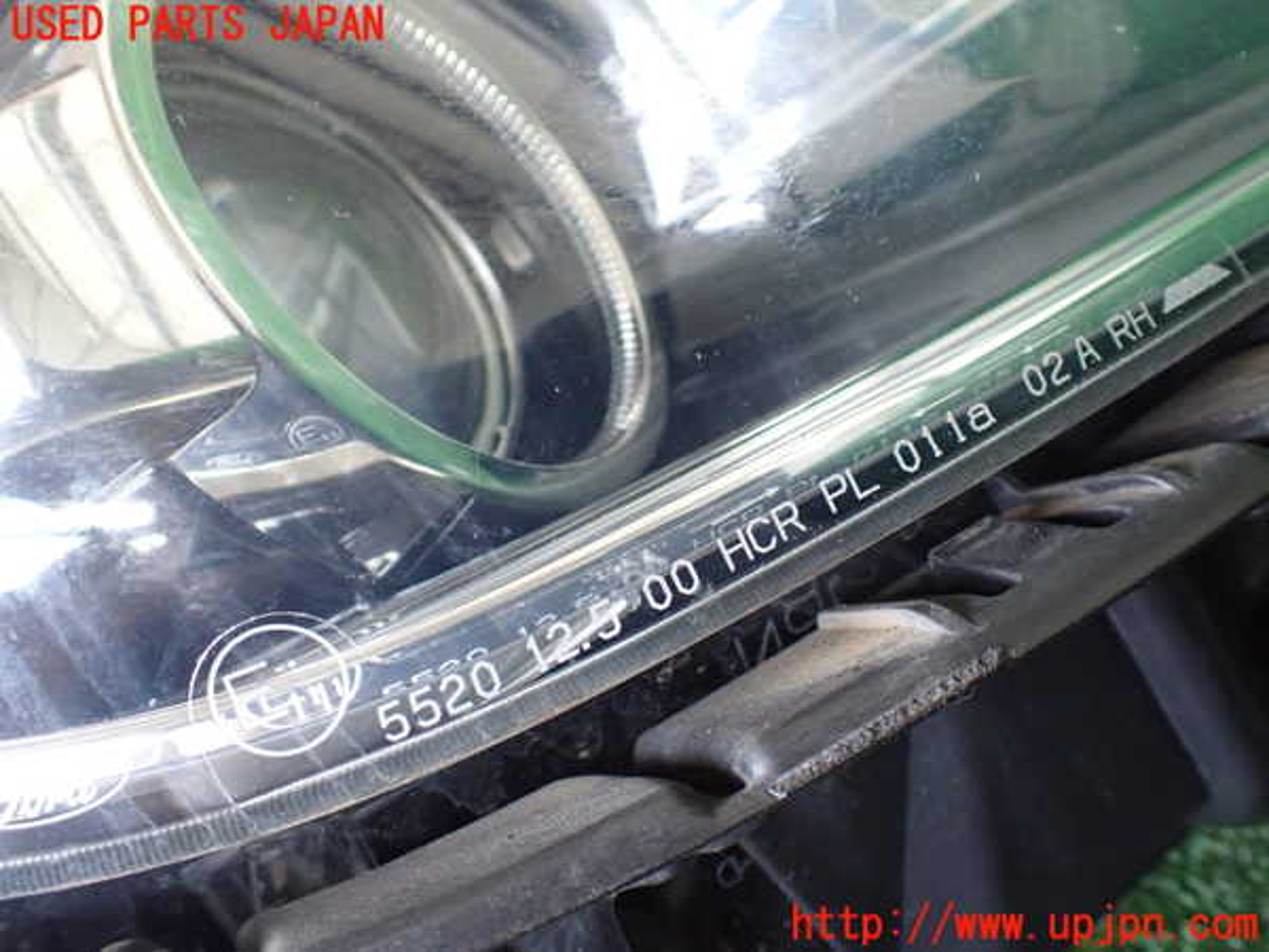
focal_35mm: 30
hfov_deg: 60.0
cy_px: 476
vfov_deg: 46.8
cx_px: 634
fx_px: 1100
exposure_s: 1/125
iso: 500
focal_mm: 5.4
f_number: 2.3
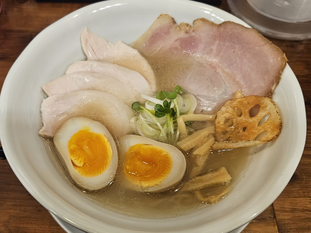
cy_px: 116
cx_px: 156
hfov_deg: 73.9
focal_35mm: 23
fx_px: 207
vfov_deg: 58.9
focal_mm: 5.4
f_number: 1.8
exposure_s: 1/120
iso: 500
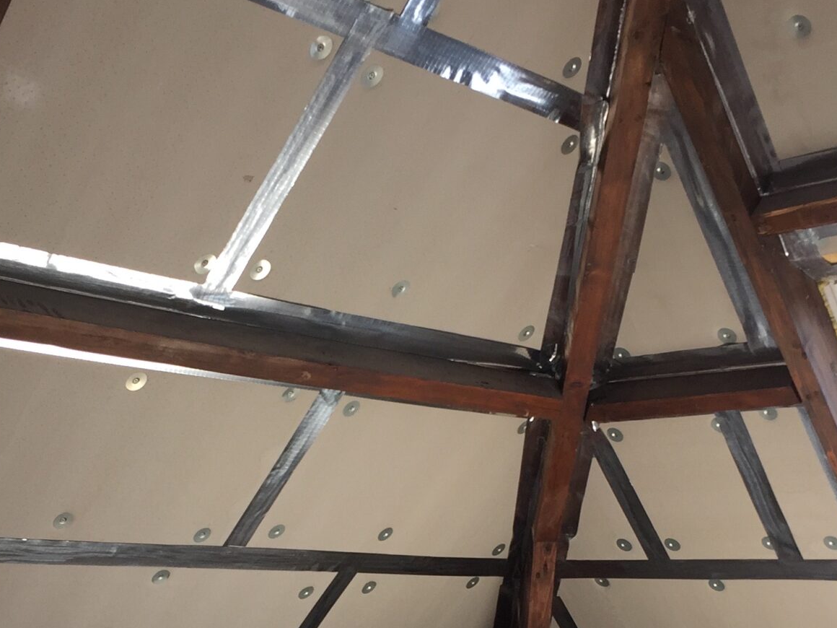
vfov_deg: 22.3
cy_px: 586
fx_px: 1547
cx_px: 347
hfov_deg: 30.2
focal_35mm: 64
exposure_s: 1/120
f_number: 2.2
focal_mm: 4.15
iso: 40
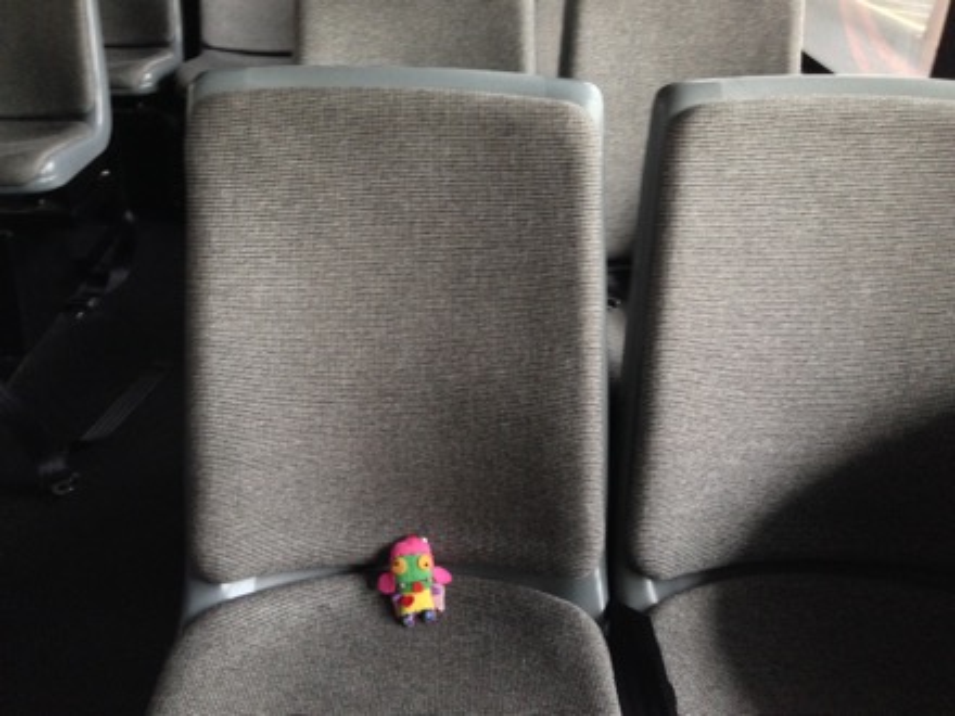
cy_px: 358
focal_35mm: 33
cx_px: 478
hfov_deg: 55.4
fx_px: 910
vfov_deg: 42.9
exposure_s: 1/15
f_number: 2.4
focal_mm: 4.12
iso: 400
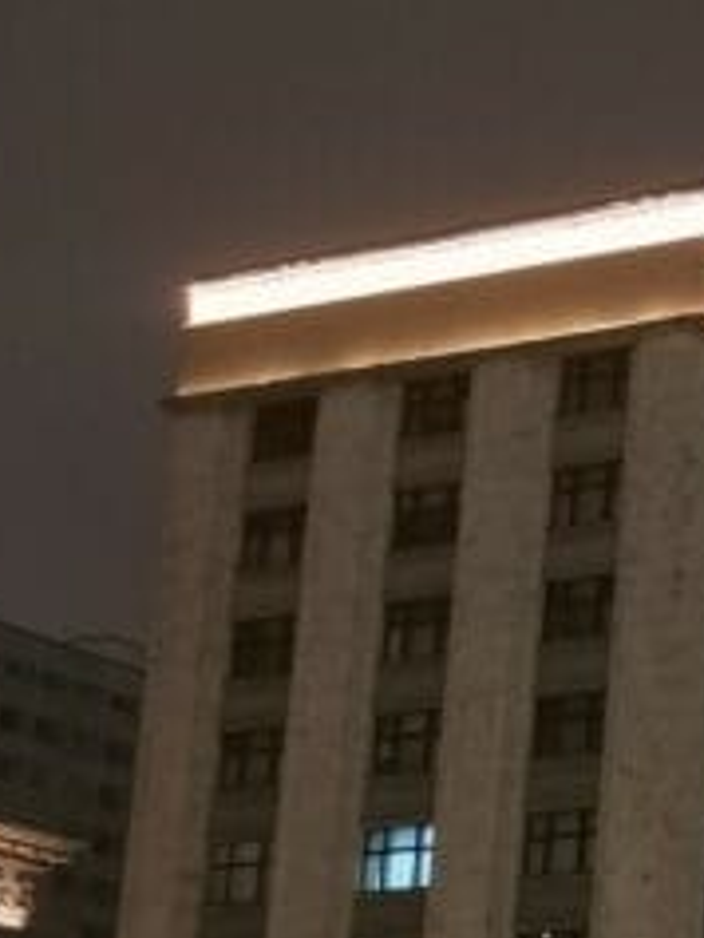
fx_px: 2899
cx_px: 1333
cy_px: 811
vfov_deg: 18.1
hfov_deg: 12.5
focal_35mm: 107
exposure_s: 1/36
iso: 320
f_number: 1.8
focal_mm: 4.75
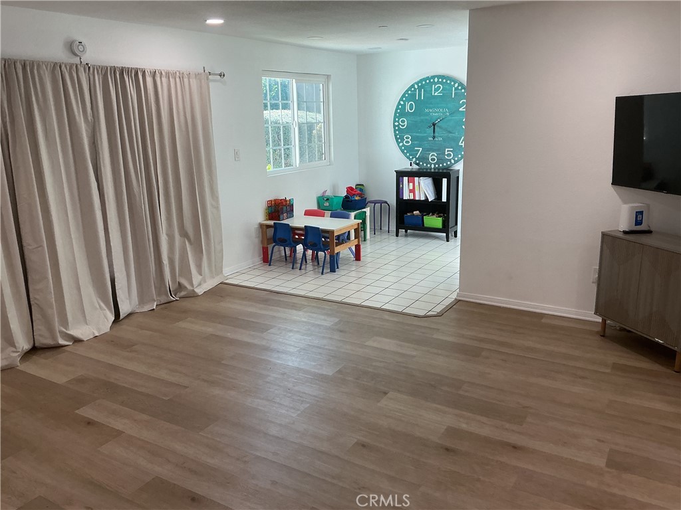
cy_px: 255
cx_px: 340
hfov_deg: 61.7
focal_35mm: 29
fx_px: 571
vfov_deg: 48.2
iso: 50
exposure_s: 1/120
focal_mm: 3
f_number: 1.8
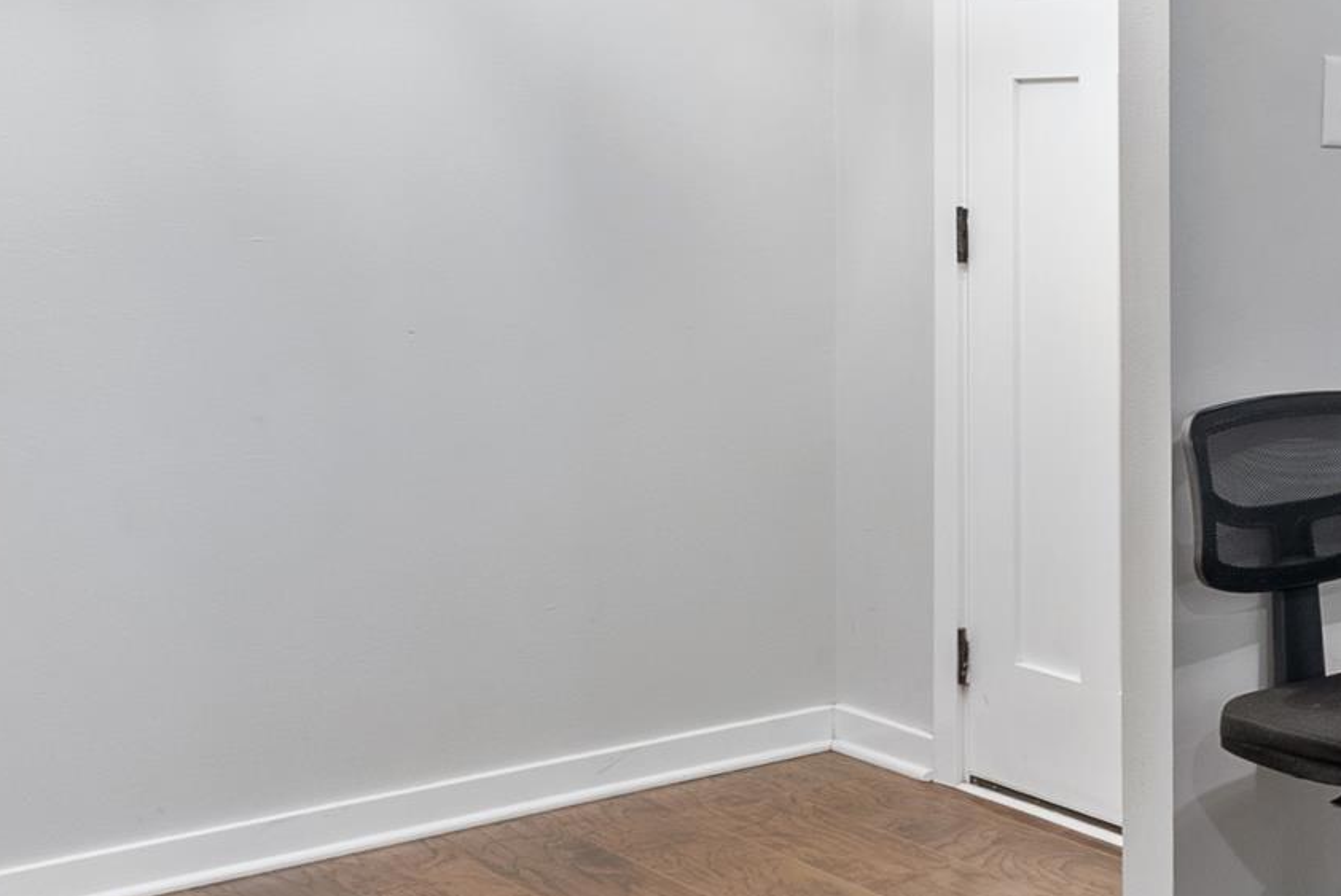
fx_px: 2125
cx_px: 2066
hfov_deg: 25.4
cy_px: 185
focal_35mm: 57
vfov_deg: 23.5
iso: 250
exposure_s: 1
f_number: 9
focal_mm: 16
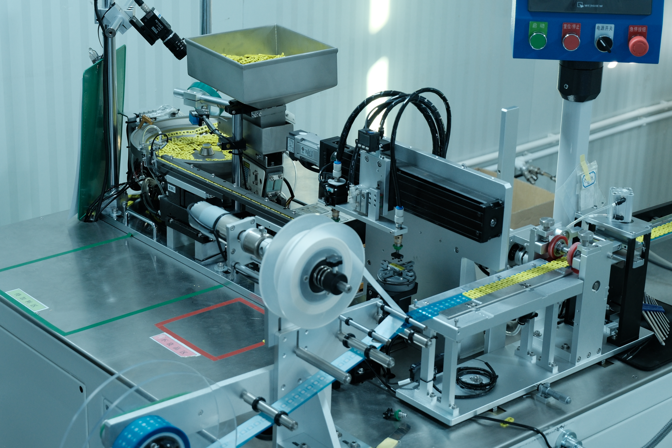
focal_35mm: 75
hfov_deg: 27.0
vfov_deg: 18.2
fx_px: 1400
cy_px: 224
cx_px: 336
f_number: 4.8
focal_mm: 50
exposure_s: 1/30
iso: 800
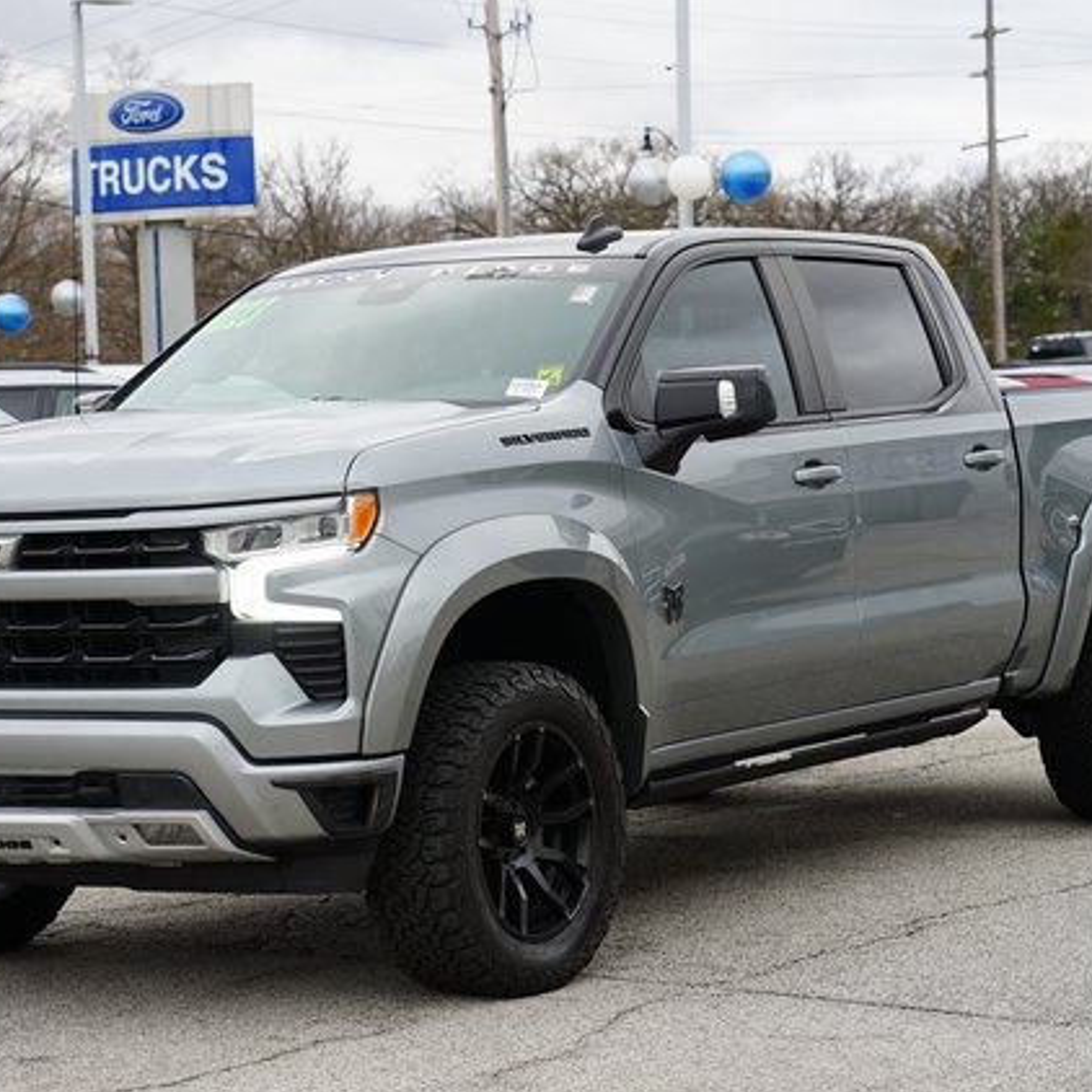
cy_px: 550
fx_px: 3176
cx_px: 502
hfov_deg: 19.5
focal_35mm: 89
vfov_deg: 19.5
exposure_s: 1/80
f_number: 5.6
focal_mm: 69
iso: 100
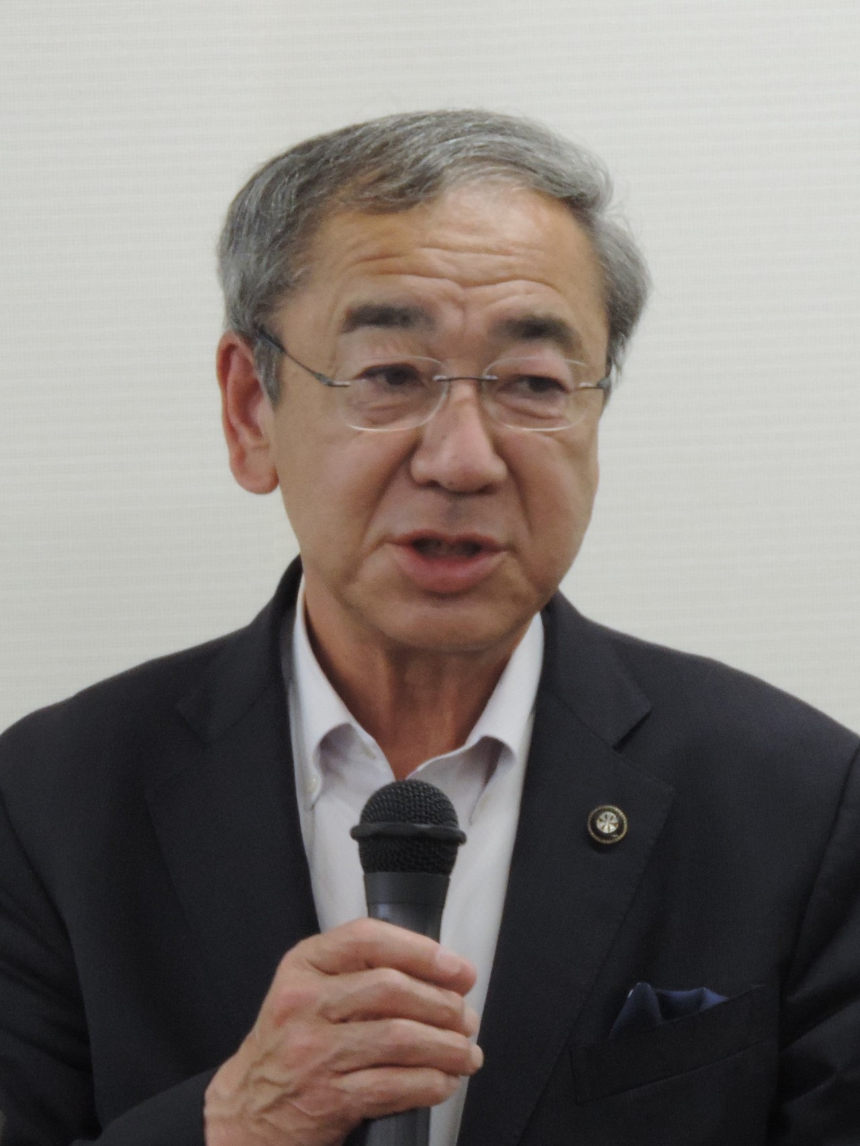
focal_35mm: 225
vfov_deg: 8.8
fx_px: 7451
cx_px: 430
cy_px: 573
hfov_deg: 6.6
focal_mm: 40.1
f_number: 4.6
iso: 400
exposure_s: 1/50
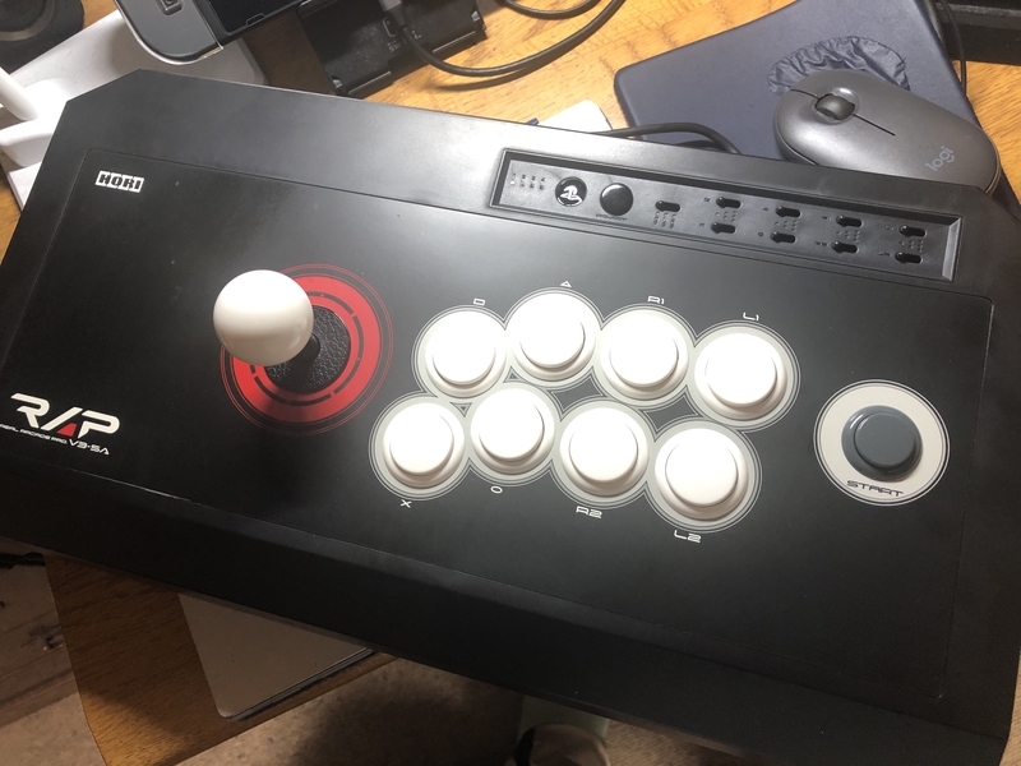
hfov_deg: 63.4
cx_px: 510
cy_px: 383
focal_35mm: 28
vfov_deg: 49.7
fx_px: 826
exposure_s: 1/17
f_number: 1.8
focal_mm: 3.99
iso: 64
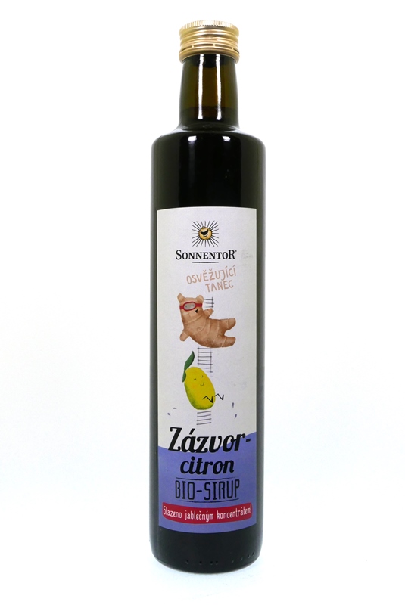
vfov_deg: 45.4
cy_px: 302
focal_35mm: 43
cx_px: 202
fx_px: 724
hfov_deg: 31.3
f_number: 16
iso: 800
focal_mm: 19.3
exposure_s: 1/60
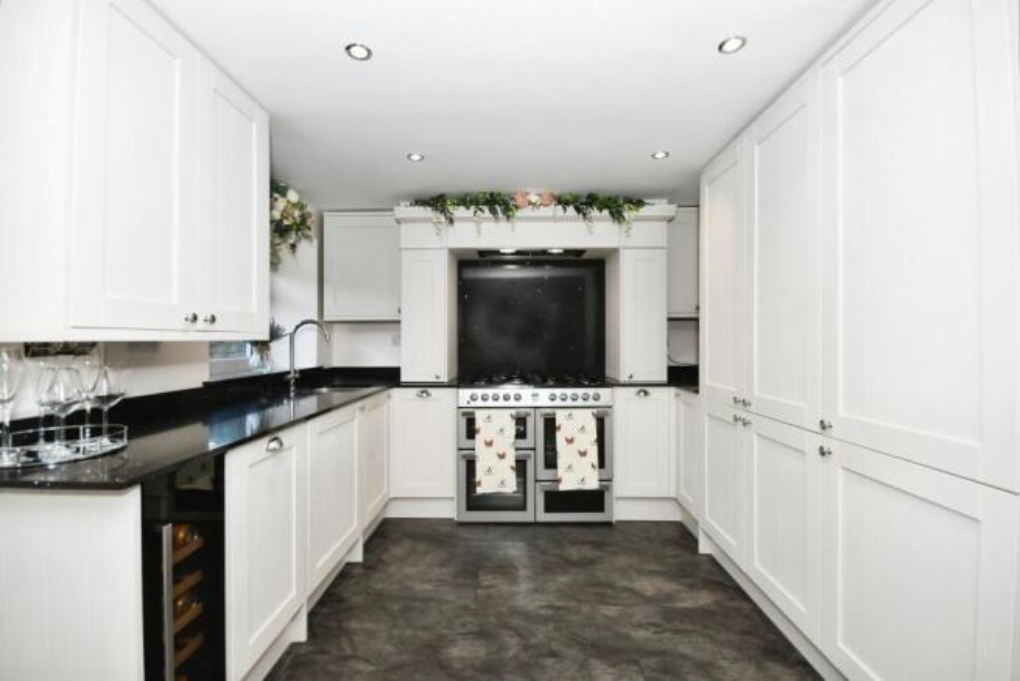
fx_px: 425
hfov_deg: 100.4
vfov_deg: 77.4
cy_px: 340
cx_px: 510
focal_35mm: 15
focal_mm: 10
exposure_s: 1/60
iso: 400
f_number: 8
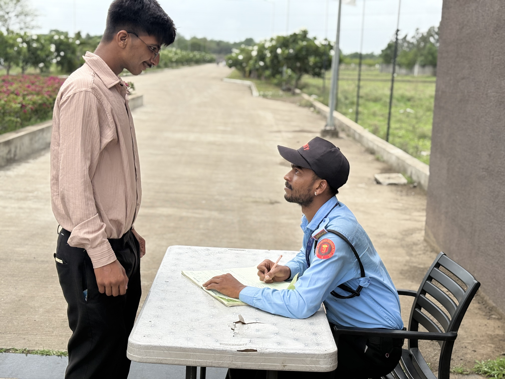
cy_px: 190
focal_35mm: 52
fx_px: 759
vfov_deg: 28.0
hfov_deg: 36.8
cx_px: 252
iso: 50
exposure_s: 1/4630
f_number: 1.6
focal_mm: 5.96
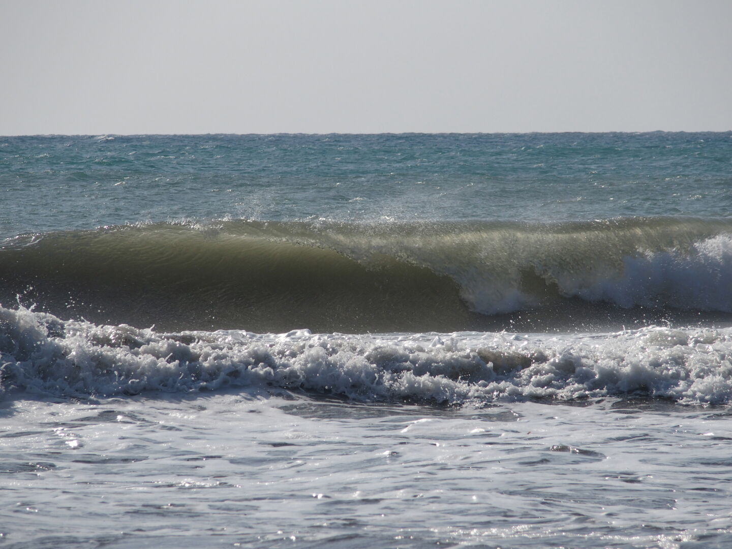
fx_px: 6344
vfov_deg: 5.0
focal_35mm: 300
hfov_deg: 6.6
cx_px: 366
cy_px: 274
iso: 100
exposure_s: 1/200
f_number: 4.5
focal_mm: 64.3
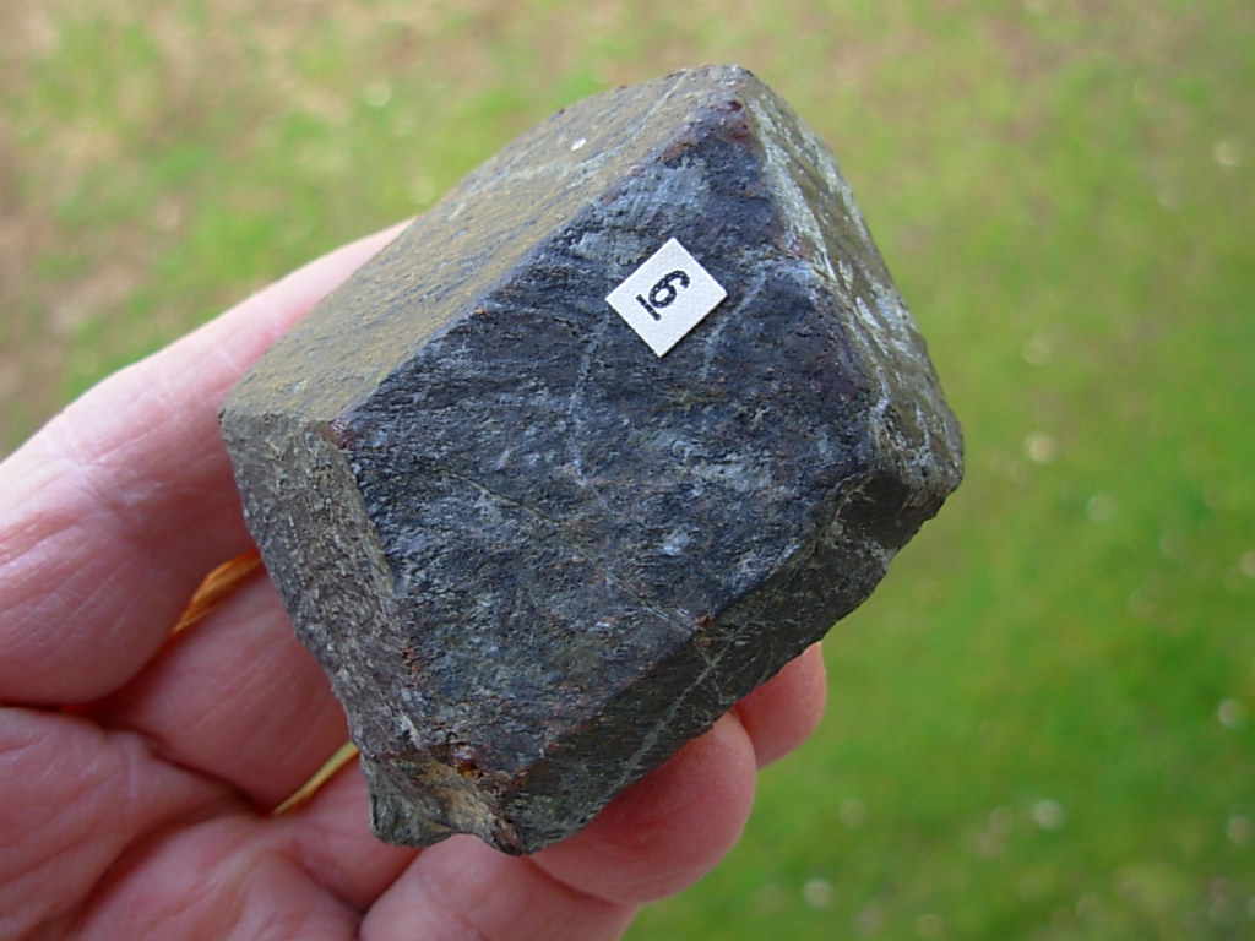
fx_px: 1378
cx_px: 628
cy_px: 470
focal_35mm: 38
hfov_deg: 49.0
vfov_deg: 37.7
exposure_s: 1/108
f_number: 2.9
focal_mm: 6.3
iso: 50
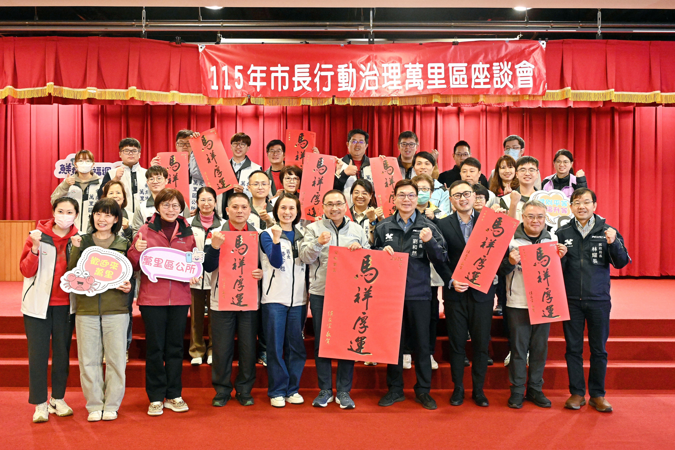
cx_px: 338
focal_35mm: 34
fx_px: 647
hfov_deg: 55.1
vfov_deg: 38.4
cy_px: 225
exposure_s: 1/125
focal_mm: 34.5
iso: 6400
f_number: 4.5
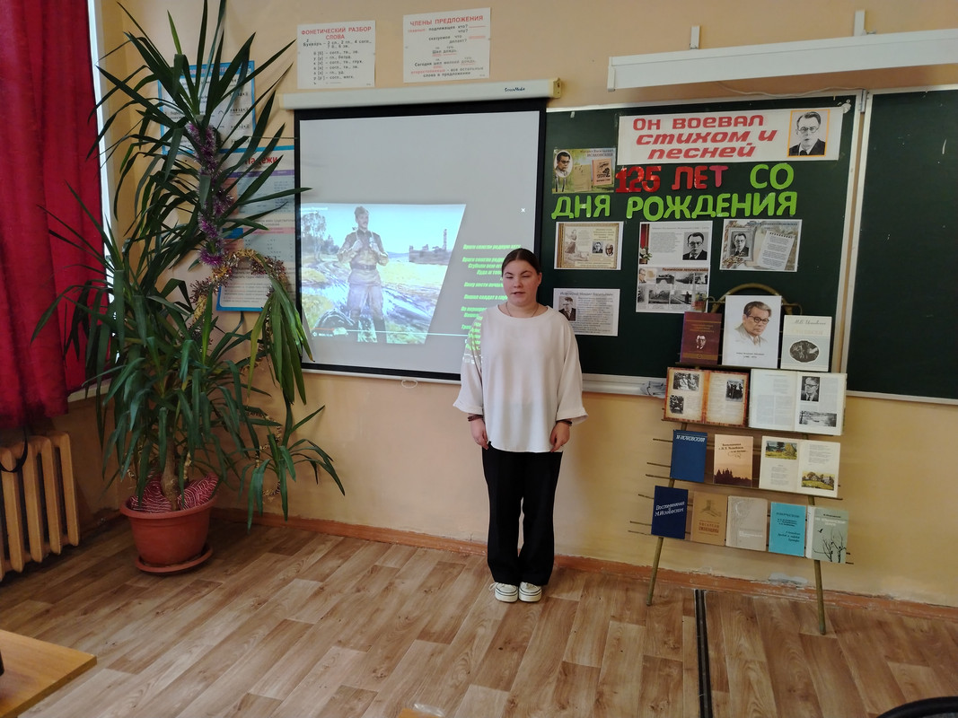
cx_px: 479
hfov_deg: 71.6
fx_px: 664
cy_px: 359
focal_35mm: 24
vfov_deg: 56.8
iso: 659
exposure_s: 1/50
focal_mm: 5.25
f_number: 1.75
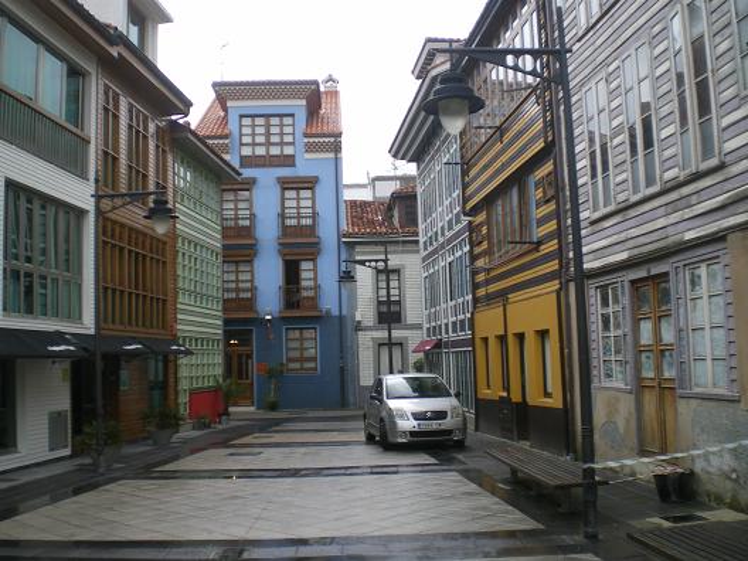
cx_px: 374
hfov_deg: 49.0
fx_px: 821
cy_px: 280
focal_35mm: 38
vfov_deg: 37.7
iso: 64
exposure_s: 1/160
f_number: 3.1
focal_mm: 6.3
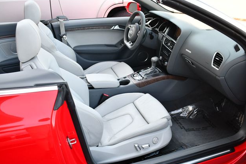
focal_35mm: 37
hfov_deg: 51.9
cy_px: 83
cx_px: 126
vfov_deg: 36.0
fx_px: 253
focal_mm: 18
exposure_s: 1/250
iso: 450
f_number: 3.5
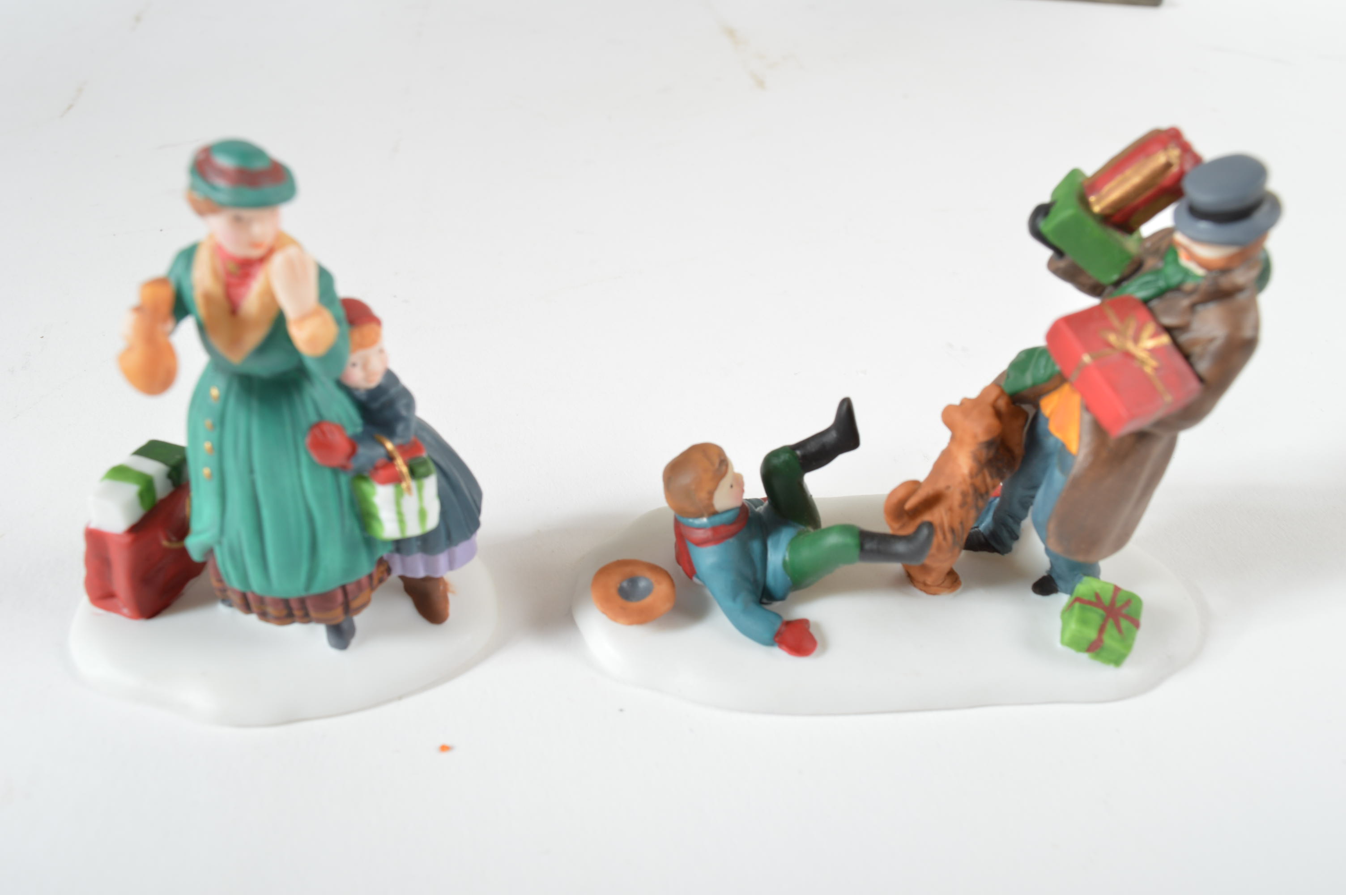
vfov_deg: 43.5
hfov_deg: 62.0
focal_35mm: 30
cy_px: 448
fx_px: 1121
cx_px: 673
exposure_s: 1/160
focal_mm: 20
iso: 100
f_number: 11
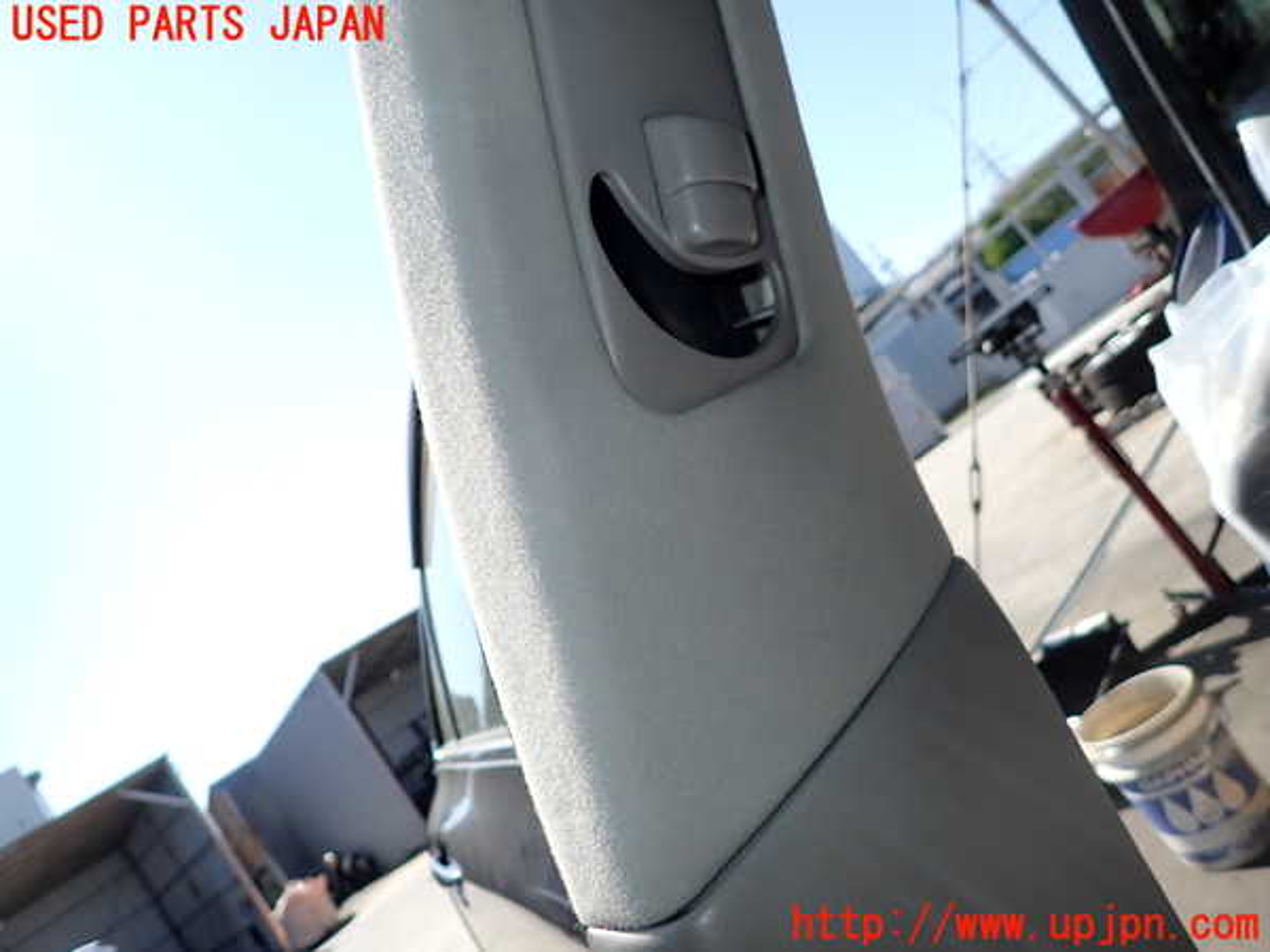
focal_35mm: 25
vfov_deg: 54.9
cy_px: 476
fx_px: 917
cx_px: 635
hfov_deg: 69.4
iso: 100
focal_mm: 4.5
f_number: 5.6
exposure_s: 1/160
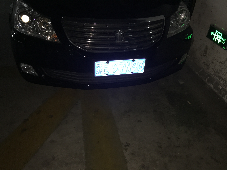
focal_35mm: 29
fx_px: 190
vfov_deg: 48.2
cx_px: 114
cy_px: 85
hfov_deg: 61.7
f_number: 2.2
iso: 125
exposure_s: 1/17
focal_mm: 4.15
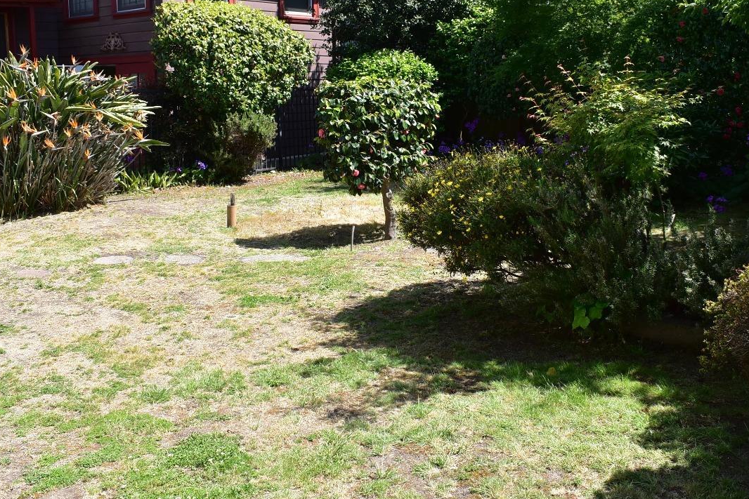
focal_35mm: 38
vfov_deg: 34.9
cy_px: 191
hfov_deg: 50.7
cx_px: 382
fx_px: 791
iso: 400
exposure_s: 1/320
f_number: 10
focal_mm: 18
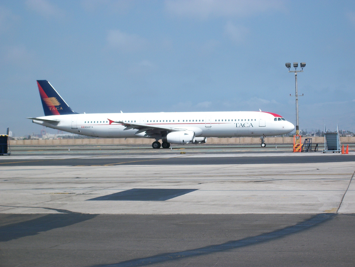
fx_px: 1077
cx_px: 178
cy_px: 134
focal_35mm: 105
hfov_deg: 18.7
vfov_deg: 14.1
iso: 80
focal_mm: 18.8
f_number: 5.7
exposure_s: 1/640
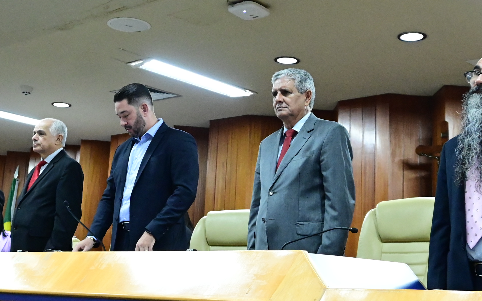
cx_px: 210
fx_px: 841
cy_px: 126
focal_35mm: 64
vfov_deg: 20.3
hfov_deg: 32.0
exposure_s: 1/200
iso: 6400
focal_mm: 24
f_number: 3.5
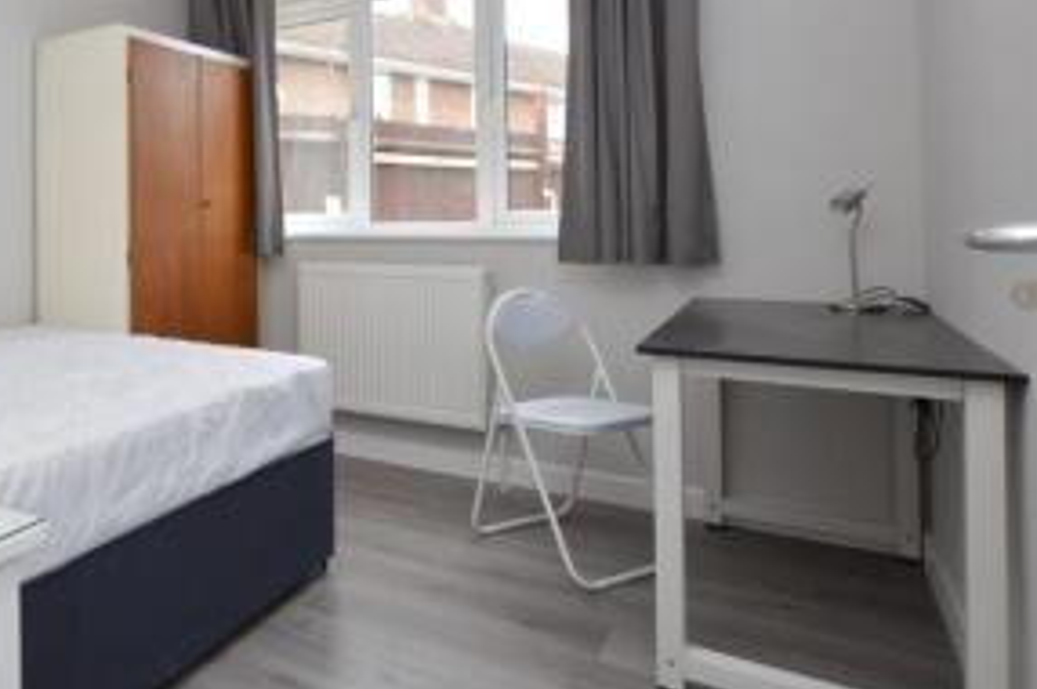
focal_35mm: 25
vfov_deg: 49.6
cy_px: 194
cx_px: 232
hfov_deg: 66.1
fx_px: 719
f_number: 5.6
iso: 400
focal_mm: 10
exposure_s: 1/125
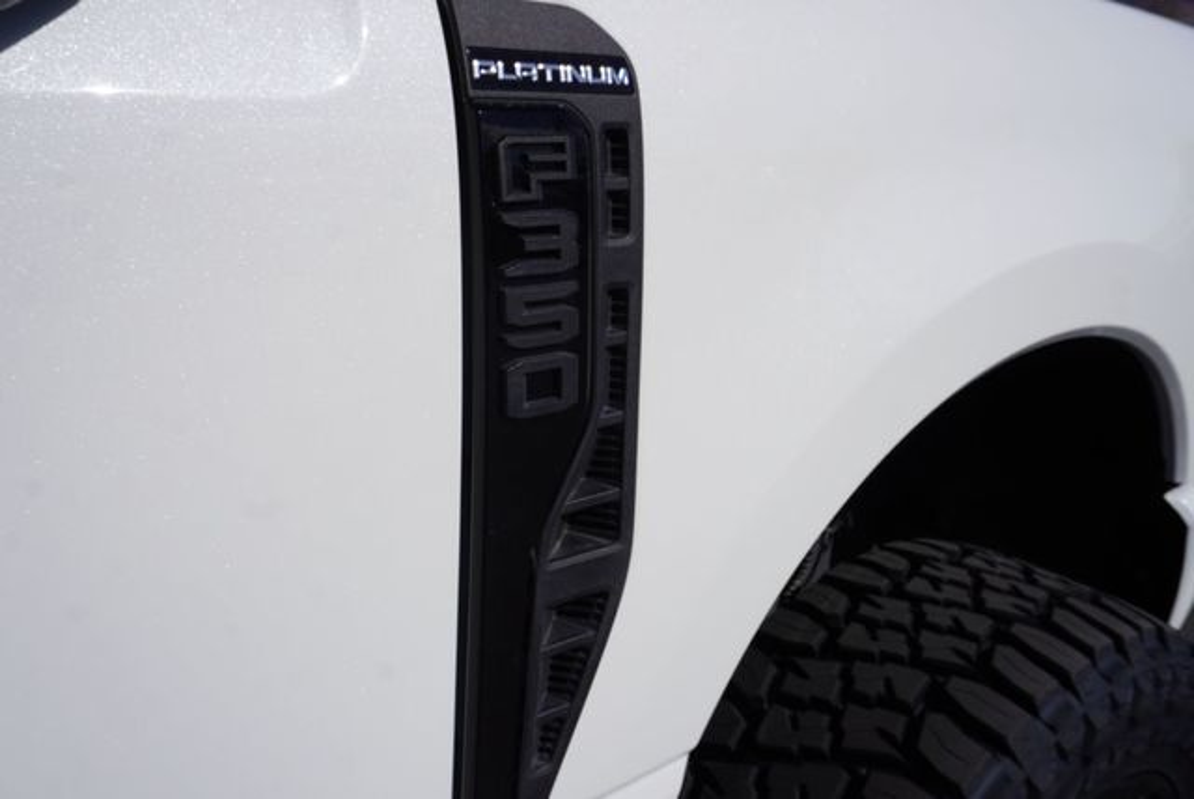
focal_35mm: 30
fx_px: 996
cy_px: 400
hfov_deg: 61.9
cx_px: 597
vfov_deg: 43.7
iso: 100
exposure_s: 1/500
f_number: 10
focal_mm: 20
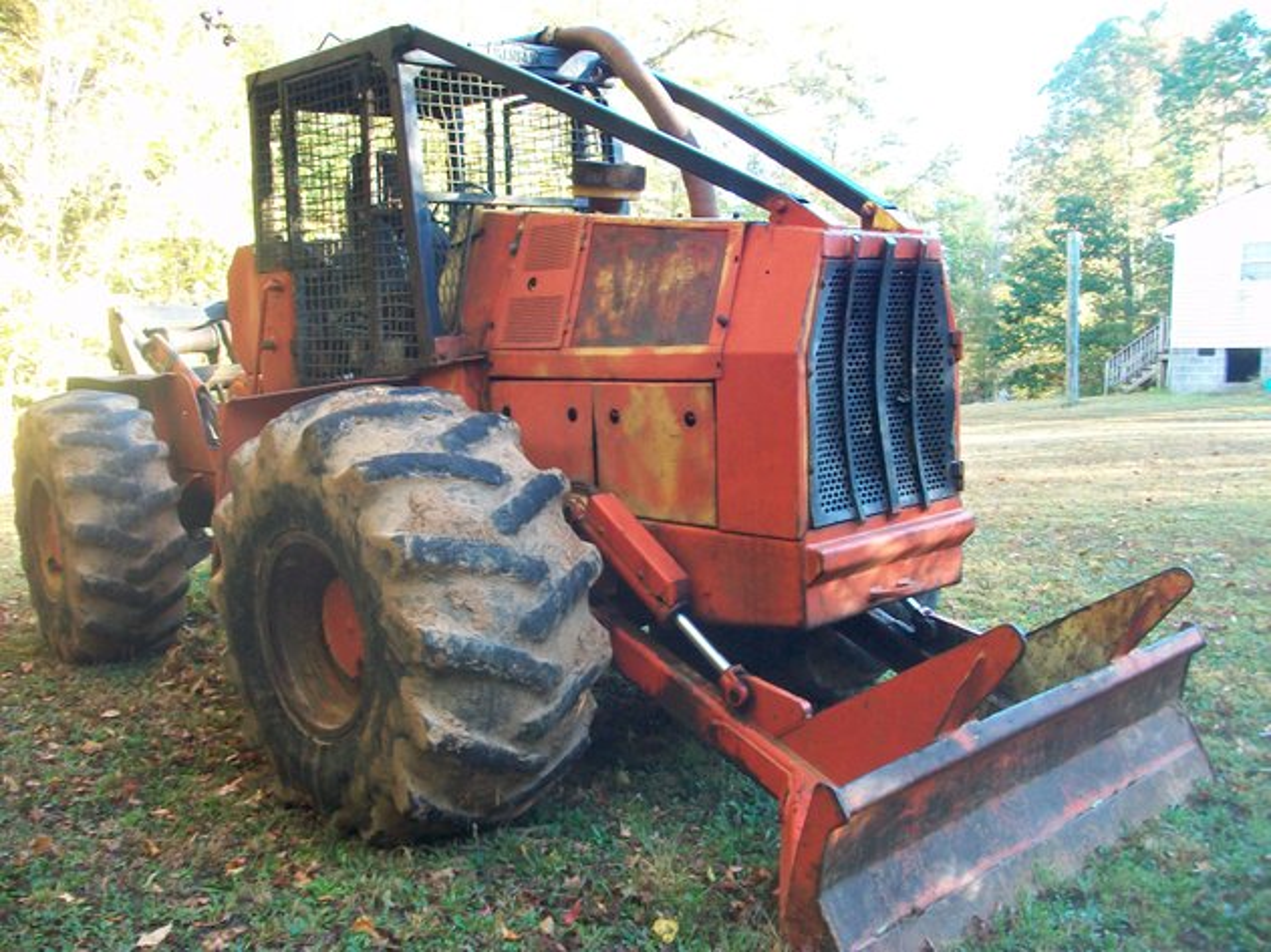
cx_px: 636
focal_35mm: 34
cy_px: 476
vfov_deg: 41.8
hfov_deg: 54.0
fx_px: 1248
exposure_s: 1/50
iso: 160
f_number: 2.8
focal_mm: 5.7
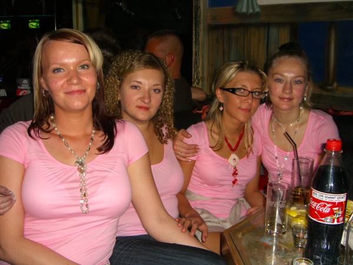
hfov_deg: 49.0
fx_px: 388
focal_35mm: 38
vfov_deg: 37.7
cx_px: 176
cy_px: 132
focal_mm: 7.9
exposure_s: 1/60
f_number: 2.8
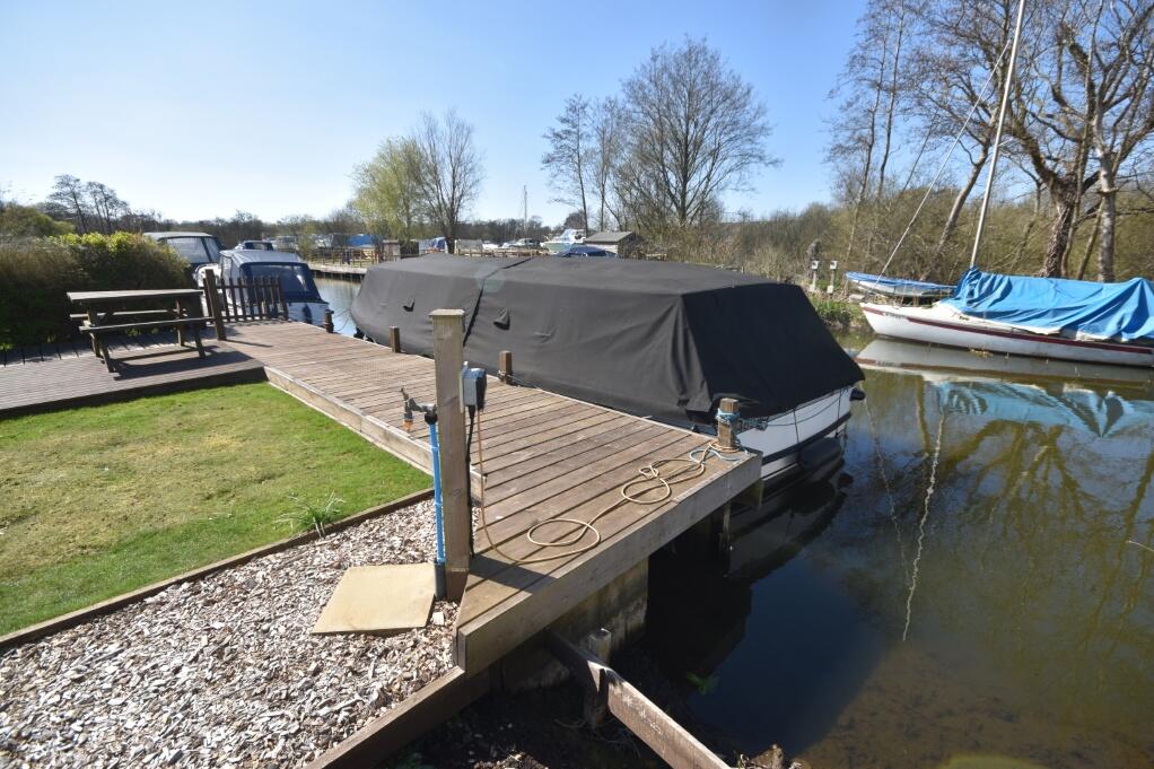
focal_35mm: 15
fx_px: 481
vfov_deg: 77.3
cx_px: 577
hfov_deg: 100.4
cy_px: 384
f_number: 8
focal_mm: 10
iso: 100
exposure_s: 1/200
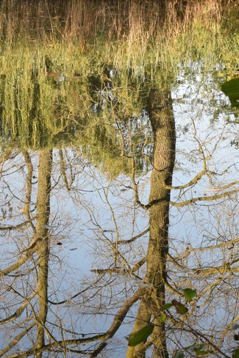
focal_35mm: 117
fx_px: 1163
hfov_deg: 11.7
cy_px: 238
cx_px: 97
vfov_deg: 17.5
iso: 400
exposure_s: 1/50
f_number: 14
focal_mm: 55
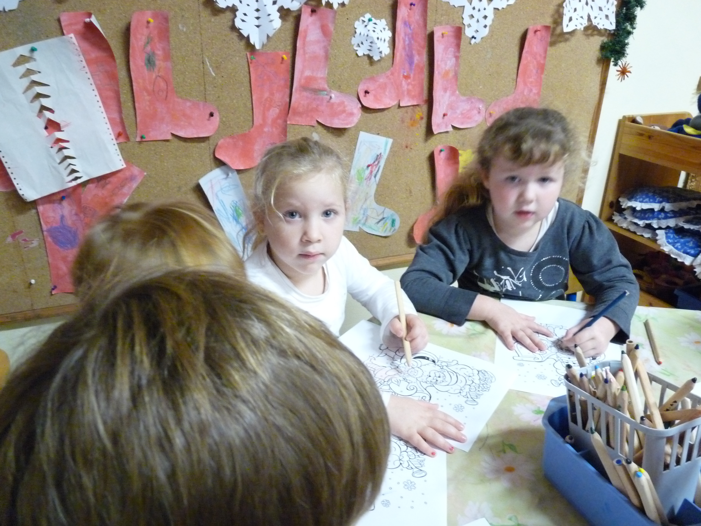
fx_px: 547
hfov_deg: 65.3
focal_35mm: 27
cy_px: 263
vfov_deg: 51.4
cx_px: 350
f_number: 2.8
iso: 800
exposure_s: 1/25
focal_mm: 4.8
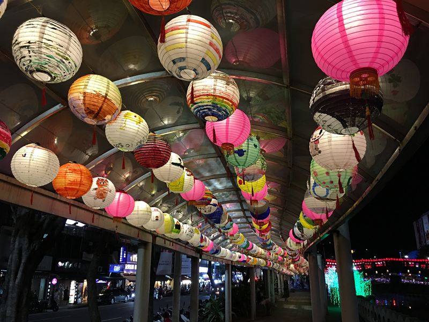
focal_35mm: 29
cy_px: 161
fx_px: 359
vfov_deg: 48.2
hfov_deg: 61.7
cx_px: 214
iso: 80
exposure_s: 1/10
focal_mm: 4.15
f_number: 2.2
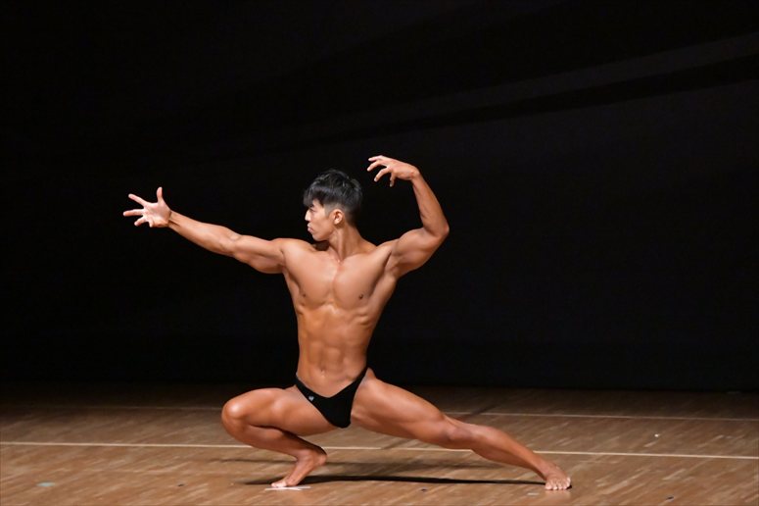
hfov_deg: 7.2
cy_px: 253
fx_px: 6006
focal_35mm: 285
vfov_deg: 4.8
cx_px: 380
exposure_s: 1/400
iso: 12800
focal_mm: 190
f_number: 5.6
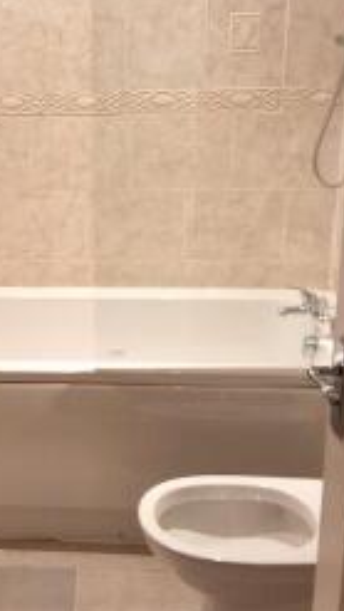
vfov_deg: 38.5
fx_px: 875
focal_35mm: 54
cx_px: 32
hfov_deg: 21.7
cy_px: 273
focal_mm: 2.91
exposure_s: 1/33
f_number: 1.9
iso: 250
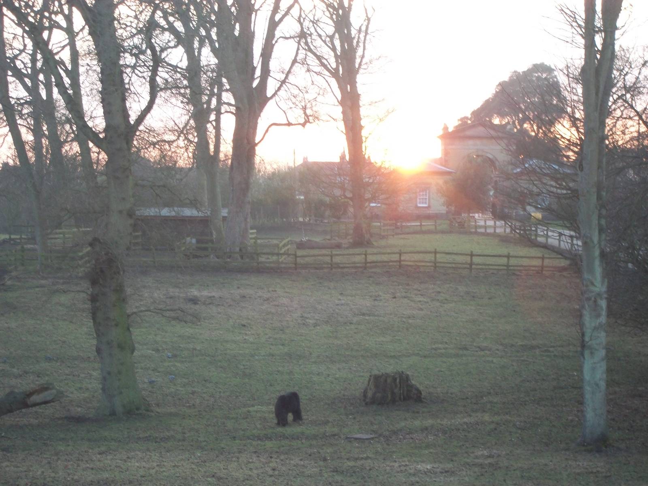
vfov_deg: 15.4
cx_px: 324
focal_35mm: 96
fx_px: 1797
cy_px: 243
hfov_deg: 20.4
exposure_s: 1/15
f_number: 5.2
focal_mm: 17.1
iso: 160
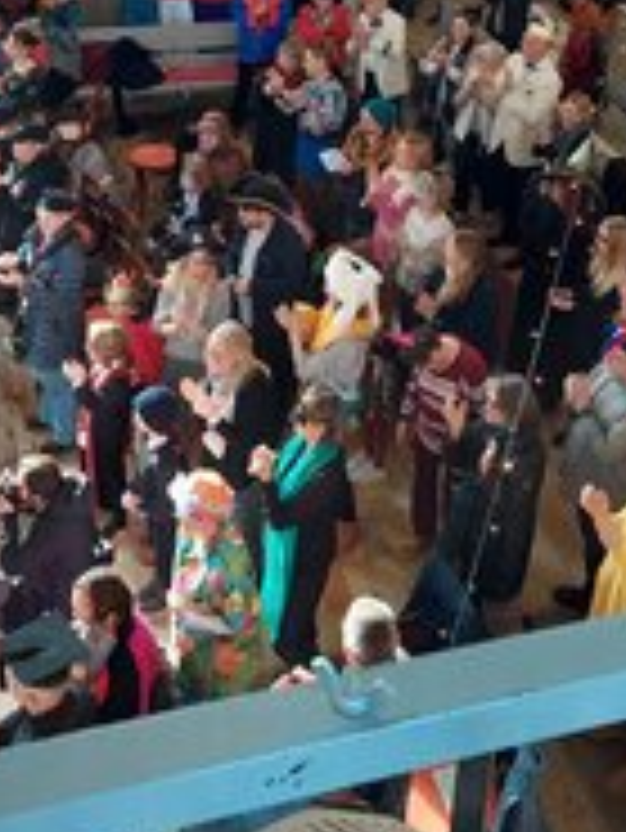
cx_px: 333
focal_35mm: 54
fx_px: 1301
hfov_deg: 27.1
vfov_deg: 33.8
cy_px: 99
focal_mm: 5.23
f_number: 1.8
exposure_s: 1/50
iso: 250
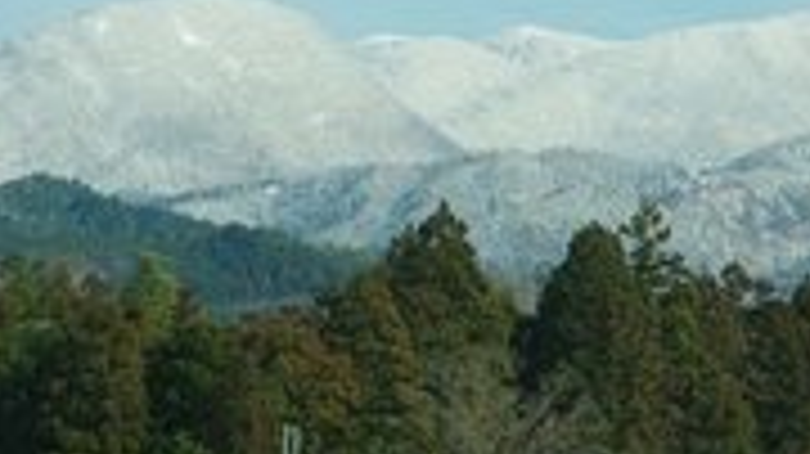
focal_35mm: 400
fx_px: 8586
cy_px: 135
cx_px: 464
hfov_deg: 5.4
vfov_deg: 3.0
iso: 200
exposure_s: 1/400
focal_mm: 115
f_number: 8
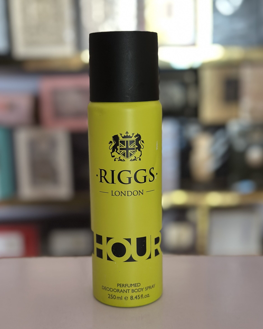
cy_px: 162
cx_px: 130
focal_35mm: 51
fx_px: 496
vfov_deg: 36.7
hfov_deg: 29.7
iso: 250
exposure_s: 1/60
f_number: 1.78
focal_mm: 6.86
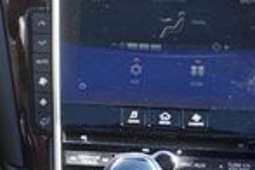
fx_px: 1064
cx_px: -116
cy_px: 90
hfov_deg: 13.0
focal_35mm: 150
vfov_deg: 9.1
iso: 125
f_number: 4
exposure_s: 1/60
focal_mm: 23
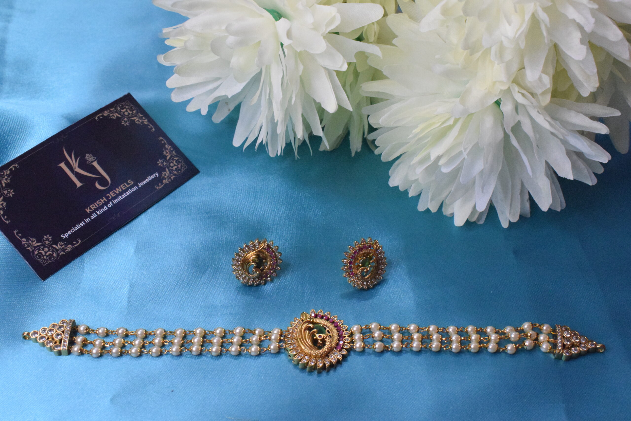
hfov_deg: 41.1
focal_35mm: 48
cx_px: 316
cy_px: 210
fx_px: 841
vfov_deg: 28.1
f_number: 11
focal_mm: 32
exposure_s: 1/60
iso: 8000
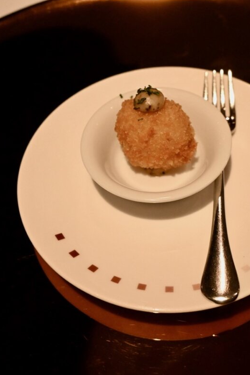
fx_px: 479
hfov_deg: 29.1
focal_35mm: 46
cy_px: 186
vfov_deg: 42.7
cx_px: 163
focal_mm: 20
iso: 2500
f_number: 3.8
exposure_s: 1/125
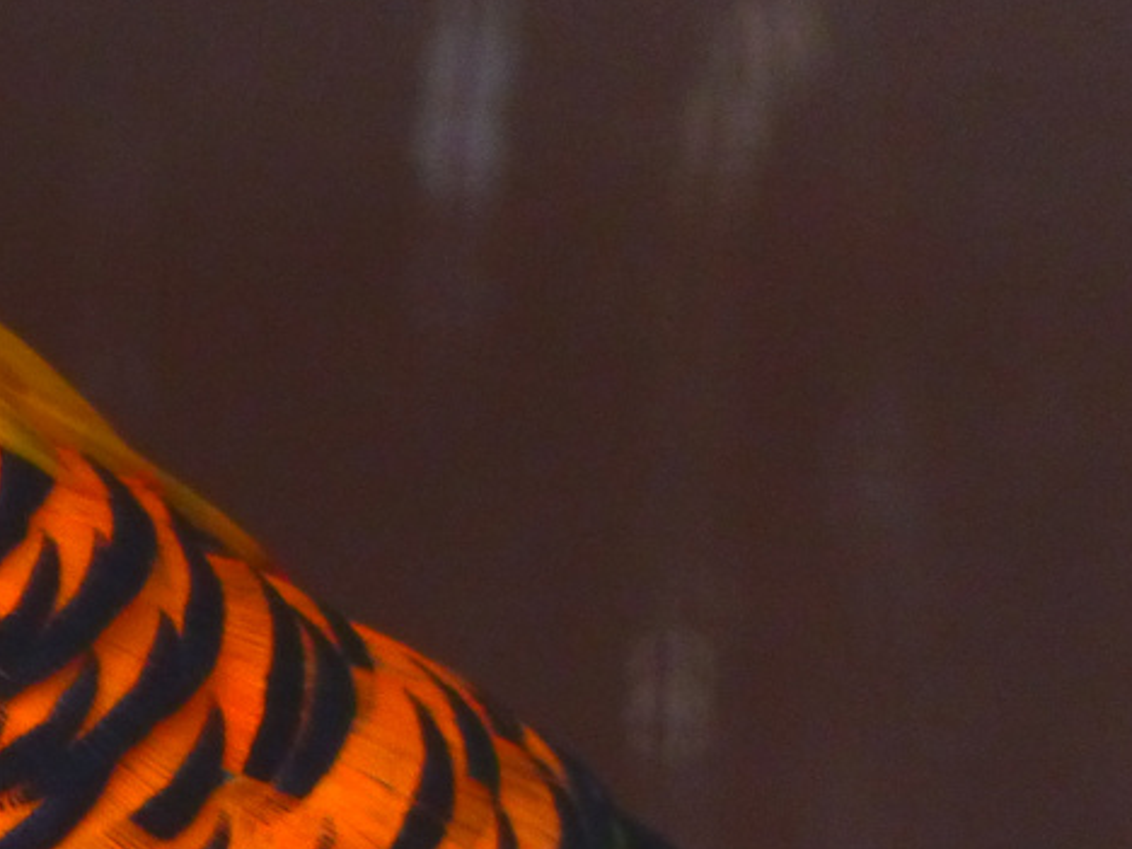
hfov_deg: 1.1
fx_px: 60400
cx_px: -293
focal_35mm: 1847
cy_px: 808
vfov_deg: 0.8
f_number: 3.5
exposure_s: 1/40
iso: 400
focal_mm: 108
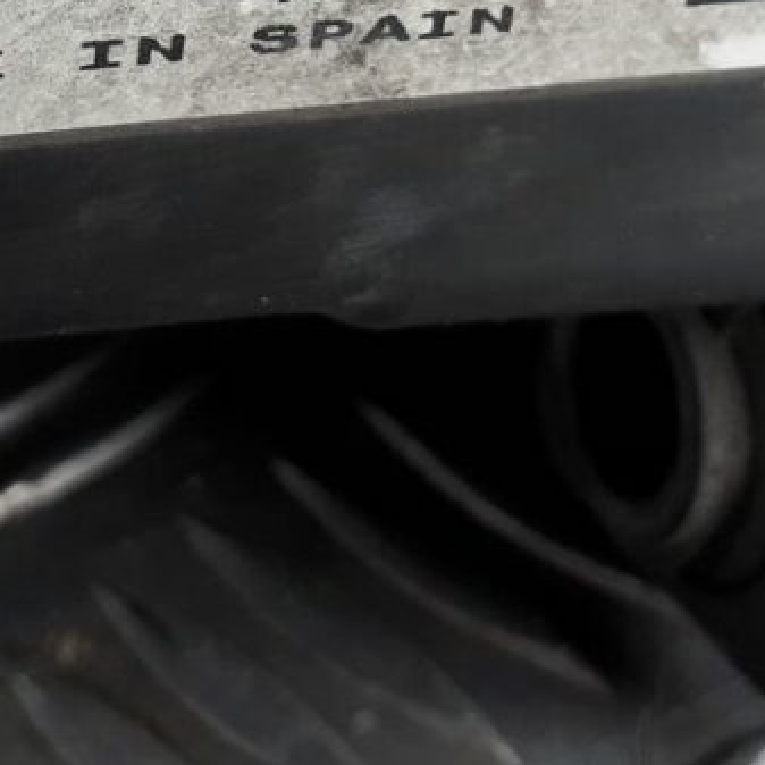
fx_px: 2475
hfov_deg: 17.5
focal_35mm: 99
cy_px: -329
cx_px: 191
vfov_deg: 16.3
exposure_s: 1/50
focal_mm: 3.6
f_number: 1.9
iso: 50
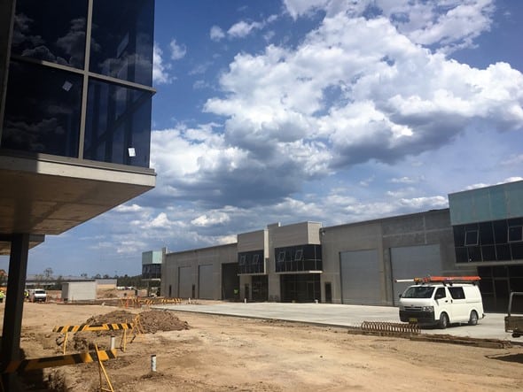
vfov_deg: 48.3
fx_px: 438
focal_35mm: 29
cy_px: 196
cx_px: 262
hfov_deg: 61.6
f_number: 2.2
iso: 25
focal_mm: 4.15
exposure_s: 1/3497
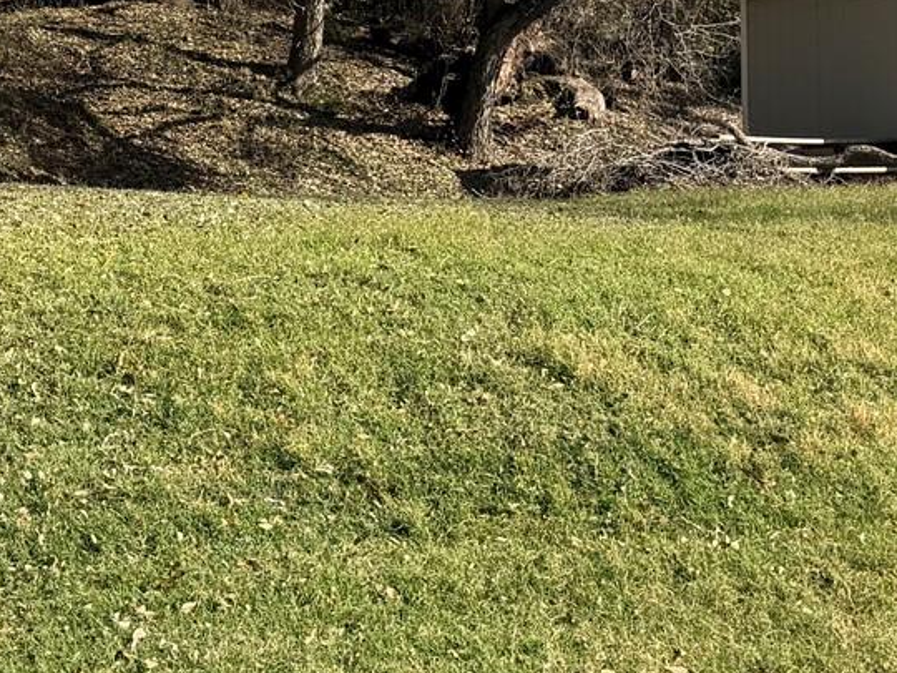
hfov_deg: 21.3
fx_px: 2358
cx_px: 169
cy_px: 153
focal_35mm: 91
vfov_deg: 16.1
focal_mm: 6.76
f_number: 1.78
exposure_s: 1/2445
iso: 80
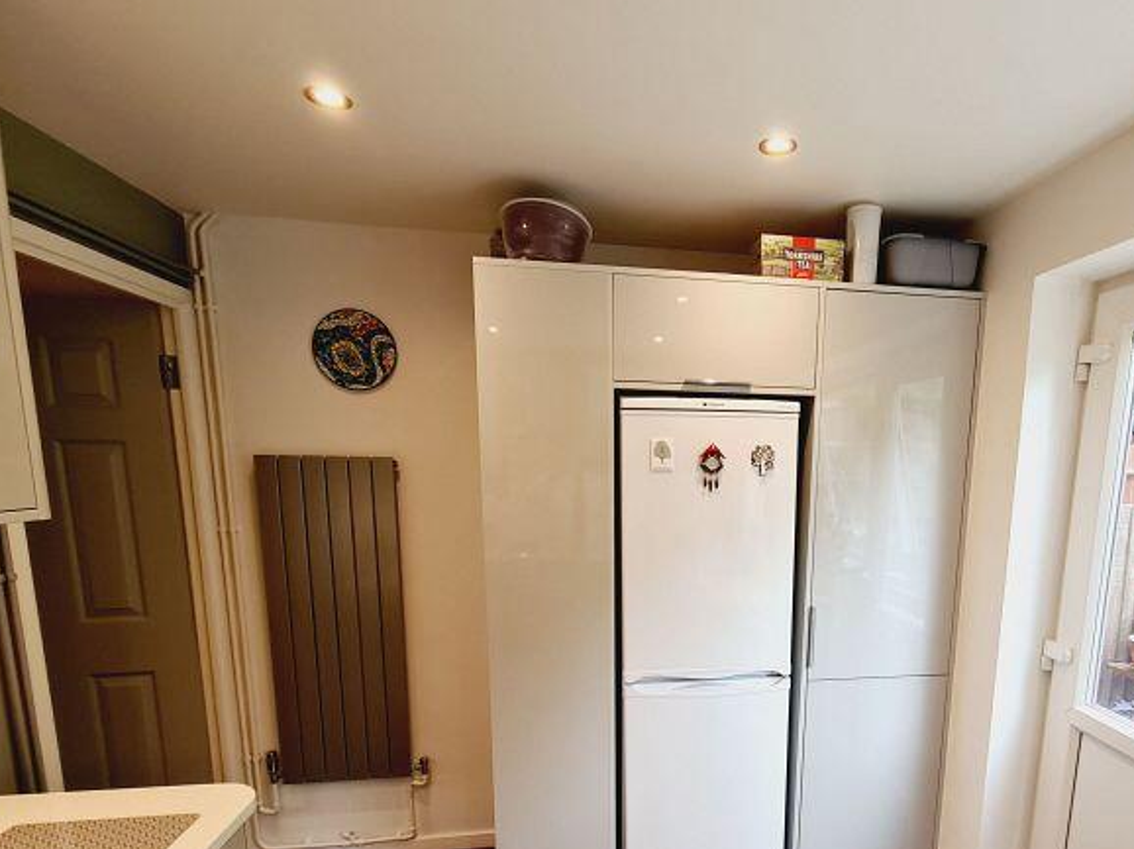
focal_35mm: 18
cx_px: 691
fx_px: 589
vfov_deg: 69.8
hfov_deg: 86.5
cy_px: 557
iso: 80
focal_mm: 2.2
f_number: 2.2
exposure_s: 1/50
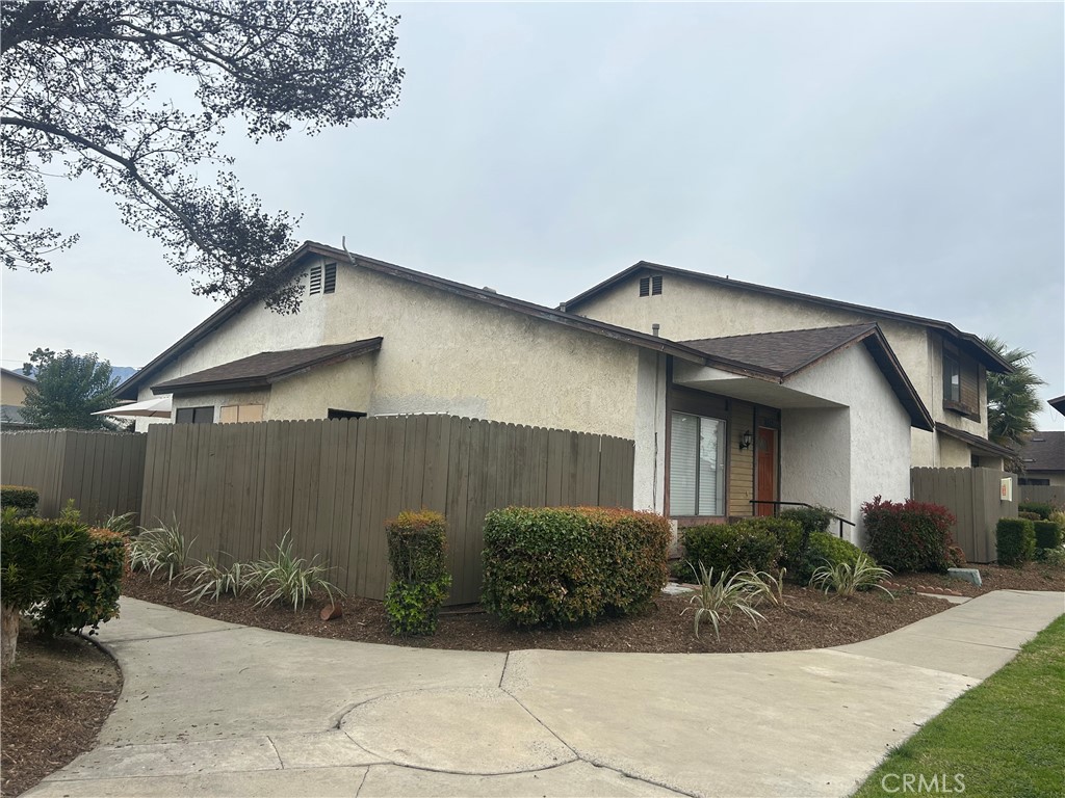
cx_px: 532
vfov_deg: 53.1
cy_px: 399
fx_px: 800
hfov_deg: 67.3
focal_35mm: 26
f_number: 1.5
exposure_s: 1/2404
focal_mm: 5.7
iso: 50
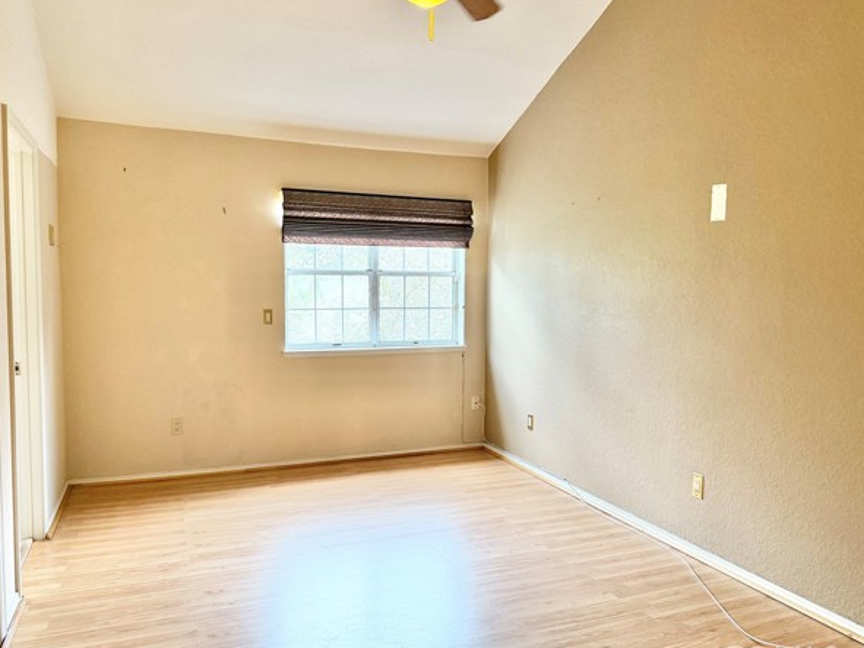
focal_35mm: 26
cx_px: 414
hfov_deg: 67.3
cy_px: 329
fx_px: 649
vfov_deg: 53.0
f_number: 1.78
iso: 320
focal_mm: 6.76
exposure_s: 1/120
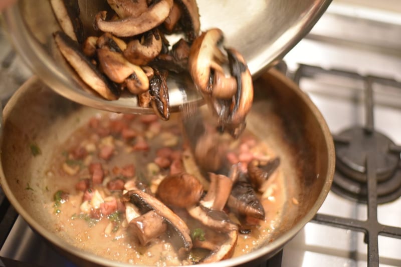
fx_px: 557
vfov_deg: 27.0
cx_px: 200
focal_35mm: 50
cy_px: 134
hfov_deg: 39.6
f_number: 1.8
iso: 3200
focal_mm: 50
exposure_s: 1/60
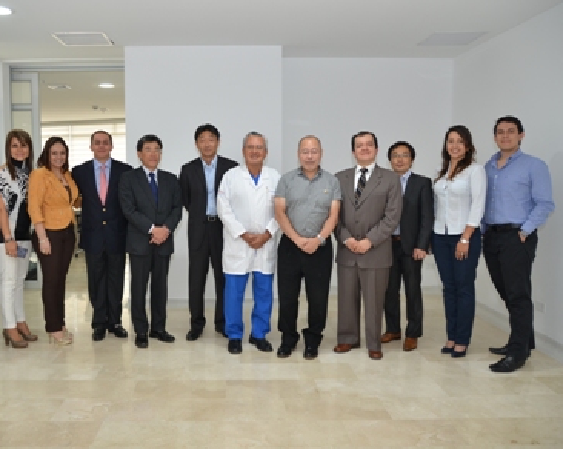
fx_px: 516
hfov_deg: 56.8
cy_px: 222
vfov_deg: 47.0
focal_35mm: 31
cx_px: 229
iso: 200
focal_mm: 18
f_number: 3.5
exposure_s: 1/60
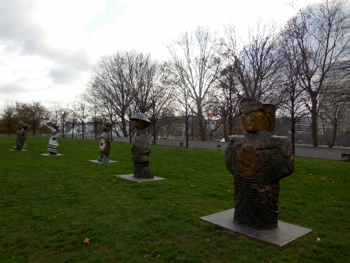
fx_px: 263
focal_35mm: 26
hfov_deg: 67.3
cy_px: 132
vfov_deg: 53.1
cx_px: 175
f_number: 3.3
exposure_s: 1/500
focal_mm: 4.5
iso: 125
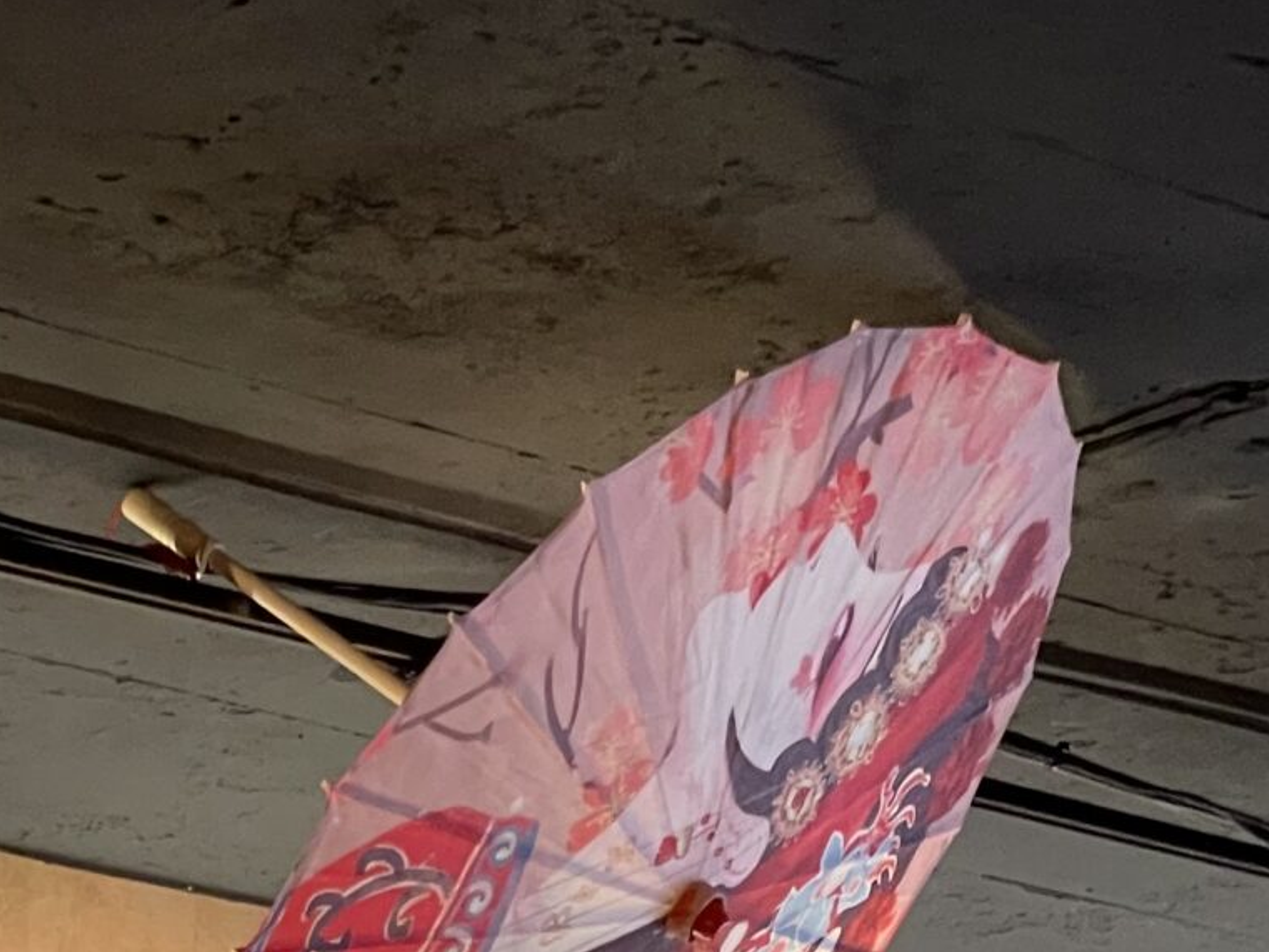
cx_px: -35
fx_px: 6416
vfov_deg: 8.4
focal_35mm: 175
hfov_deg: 11.2
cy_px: 1194
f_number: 2
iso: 500
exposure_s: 1/50
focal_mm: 6
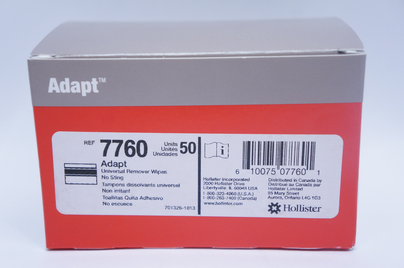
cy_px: 134
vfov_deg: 22.0
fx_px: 689
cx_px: 202
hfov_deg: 32.7
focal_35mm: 62
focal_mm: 41
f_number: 4.5
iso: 1600
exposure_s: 1/200
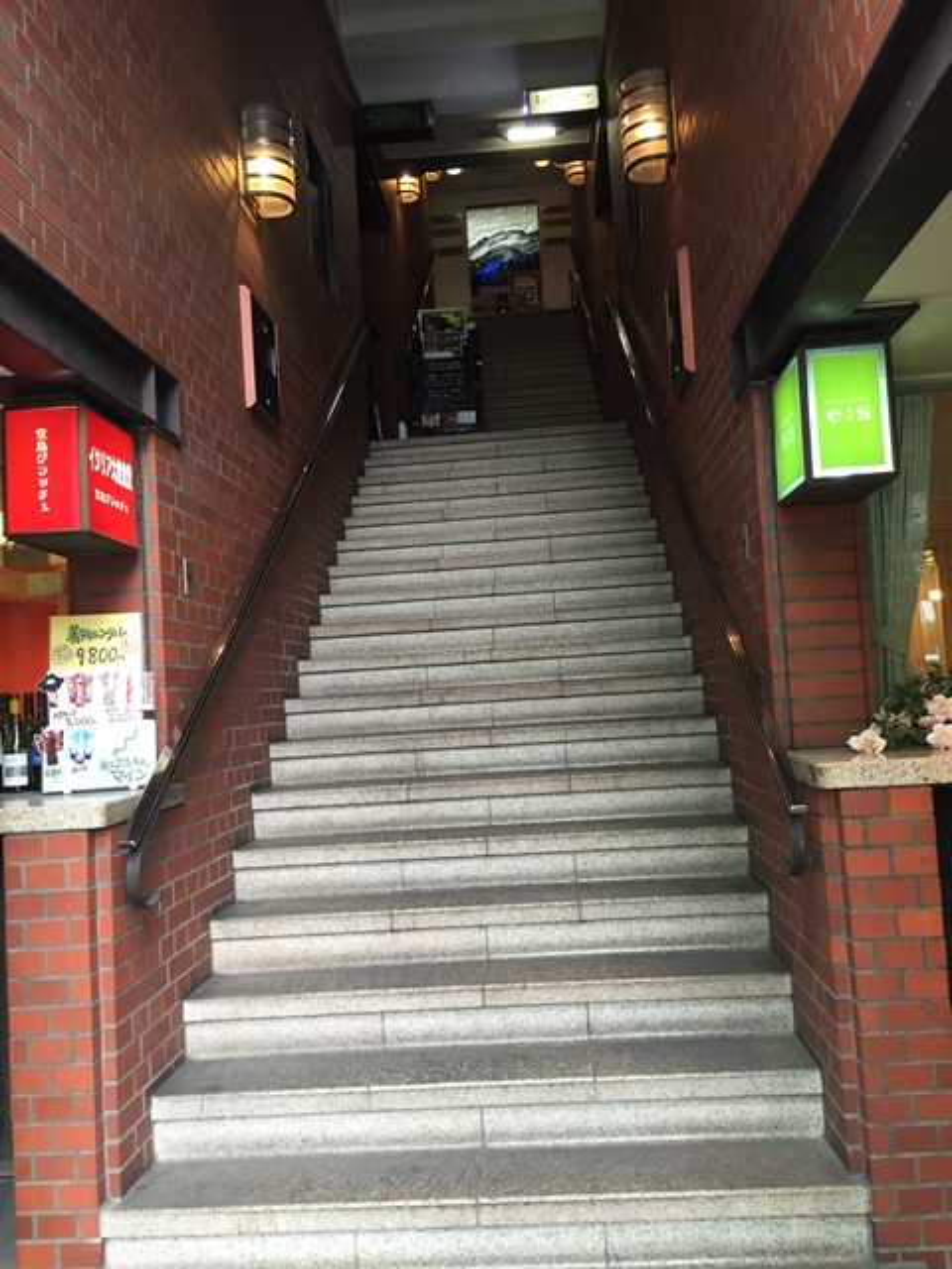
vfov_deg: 61.7
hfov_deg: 48.2
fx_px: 1063
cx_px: 476
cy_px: 634
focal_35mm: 29
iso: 40
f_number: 2.2
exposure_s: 1/30
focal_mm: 4.15
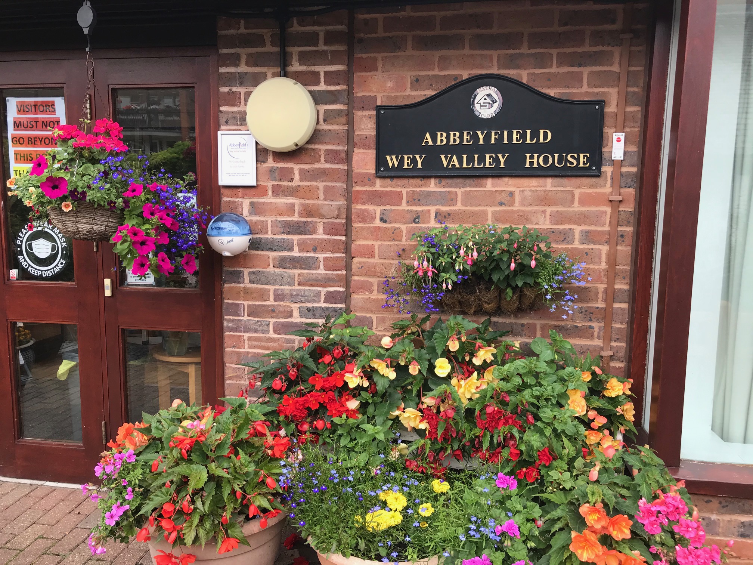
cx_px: 376
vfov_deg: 49.7
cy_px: 282
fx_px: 609
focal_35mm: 28
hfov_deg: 63.4
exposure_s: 1/281
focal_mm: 3.99
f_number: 1.8
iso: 20
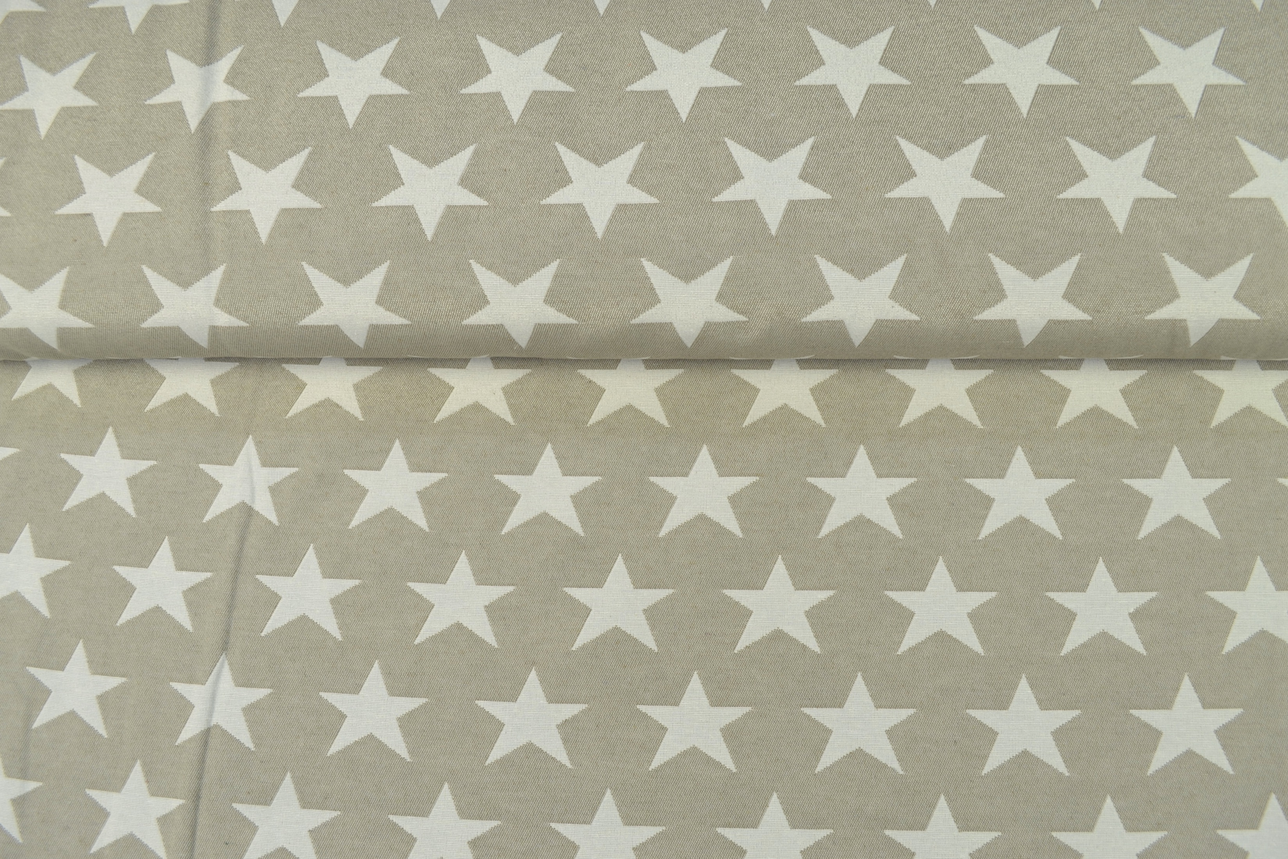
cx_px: 644
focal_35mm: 27
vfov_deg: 47.9
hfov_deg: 67.4
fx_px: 966
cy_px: 430
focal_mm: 18
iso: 100
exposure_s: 1/20
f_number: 5.6
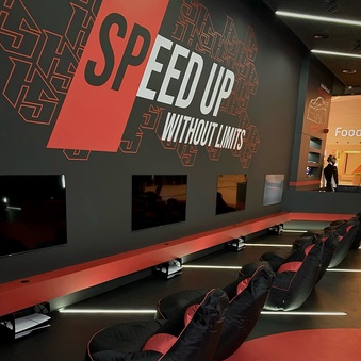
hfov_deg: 52.5
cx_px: 182
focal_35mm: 31
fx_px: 366
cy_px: 239
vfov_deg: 51.6
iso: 400
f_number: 1.8
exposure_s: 1/40
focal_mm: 4.25
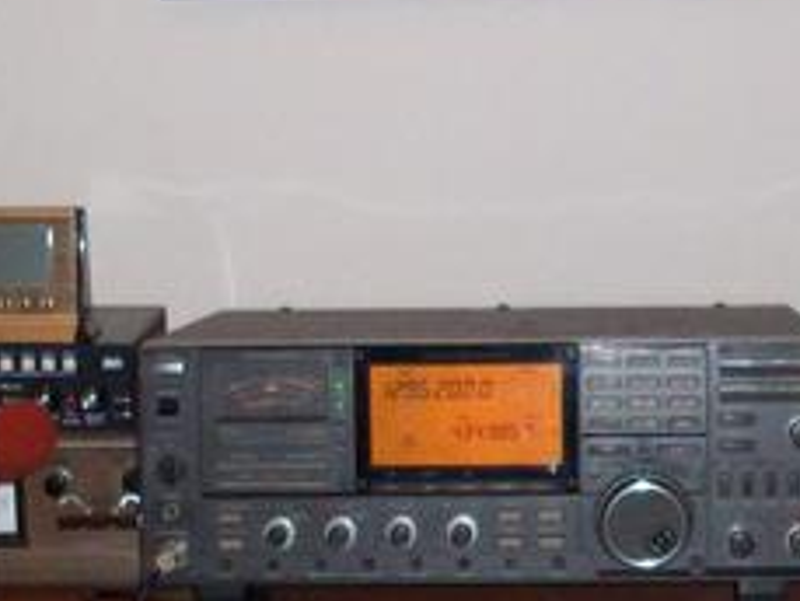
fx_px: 2983
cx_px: 594
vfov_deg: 11.4
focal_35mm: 129
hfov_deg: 15.2
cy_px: 545
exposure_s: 1/45
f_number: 2.8
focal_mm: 6.2
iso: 160
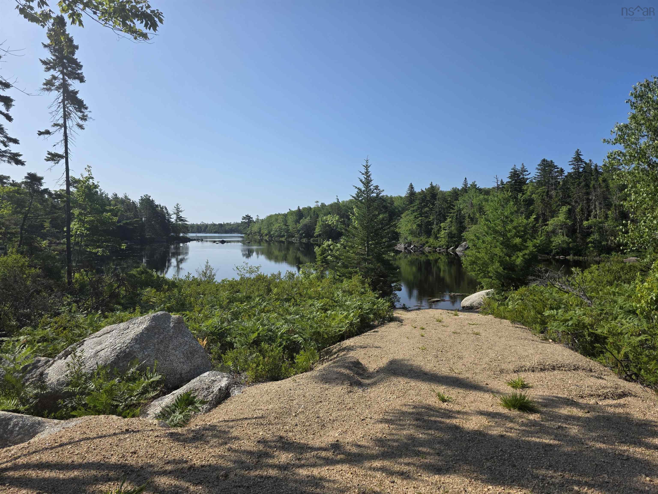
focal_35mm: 23
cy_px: 247
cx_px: 329
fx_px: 437
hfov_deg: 73.9
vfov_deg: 58.9
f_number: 1.7
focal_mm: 6.3
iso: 80
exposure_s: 1/7626
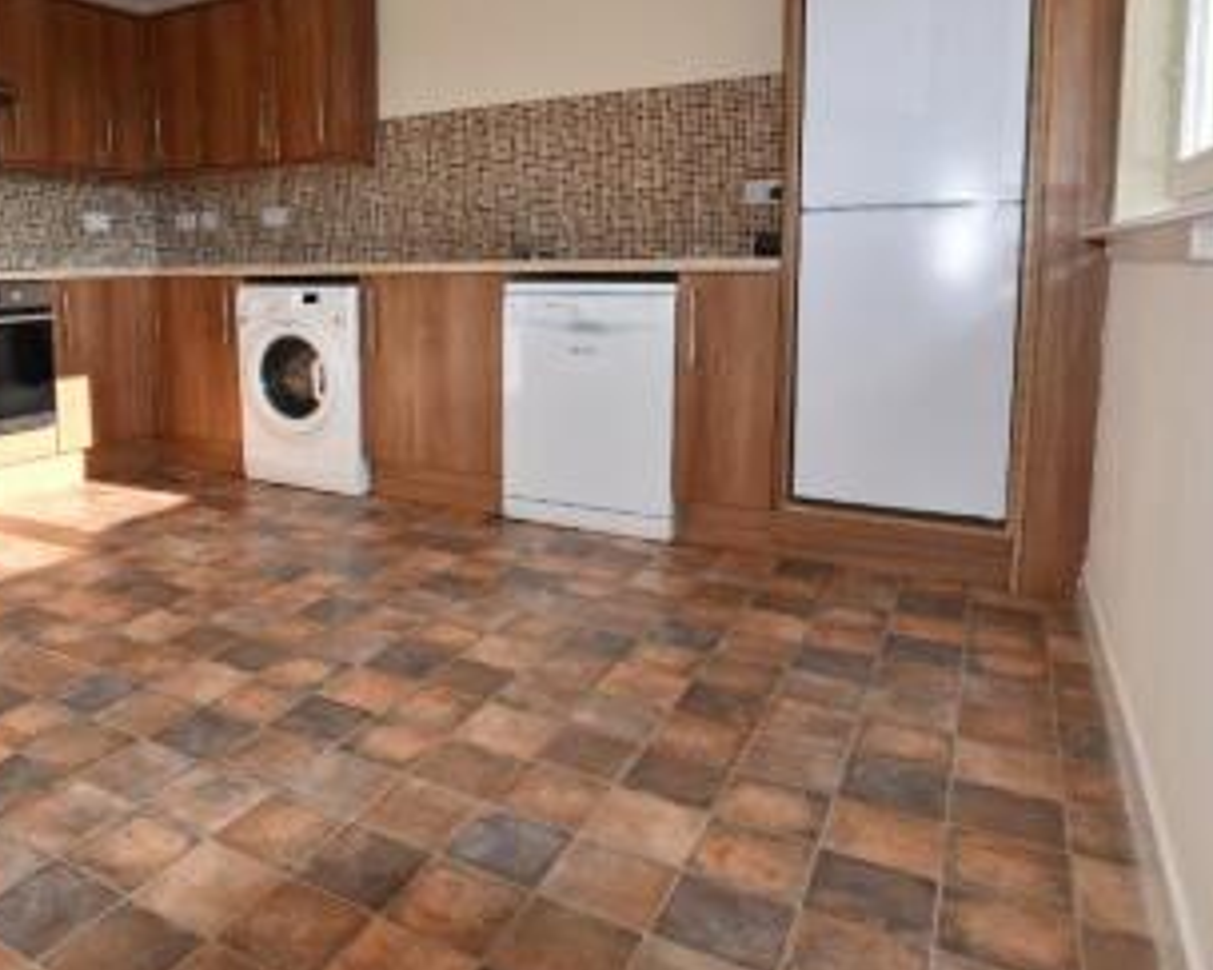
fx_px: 897
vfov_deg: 56.2
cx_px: 379
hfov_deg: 65.8
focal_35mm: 25
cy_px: 369
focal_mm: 17
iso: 180
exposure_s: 1/125
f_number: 5.6
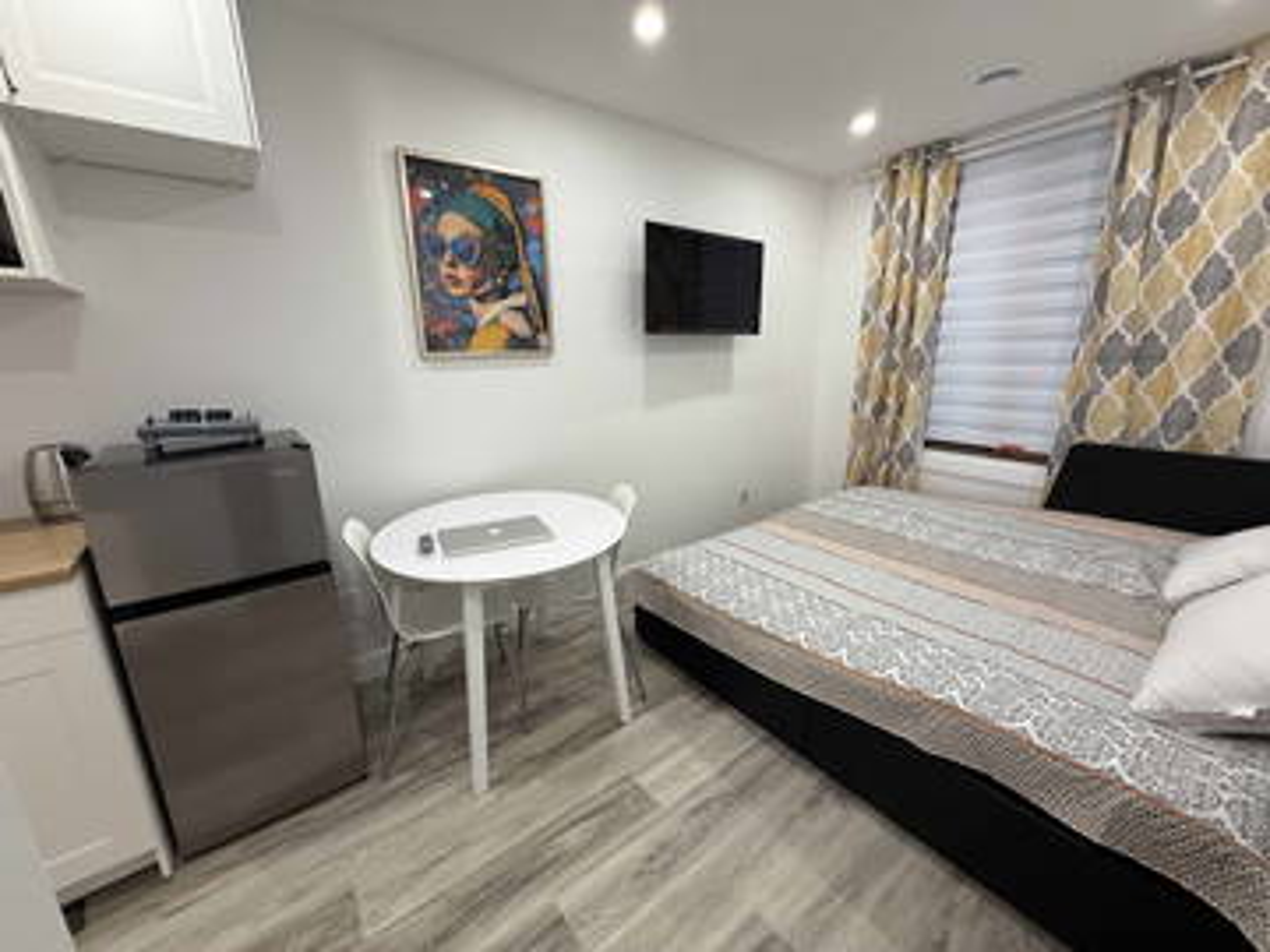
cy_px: 476
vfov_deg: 85.7
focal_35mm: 14
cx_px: 635
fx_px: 514
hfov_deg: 102.1
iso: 200
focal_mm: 2.22
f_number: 2.2
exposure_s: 1/120
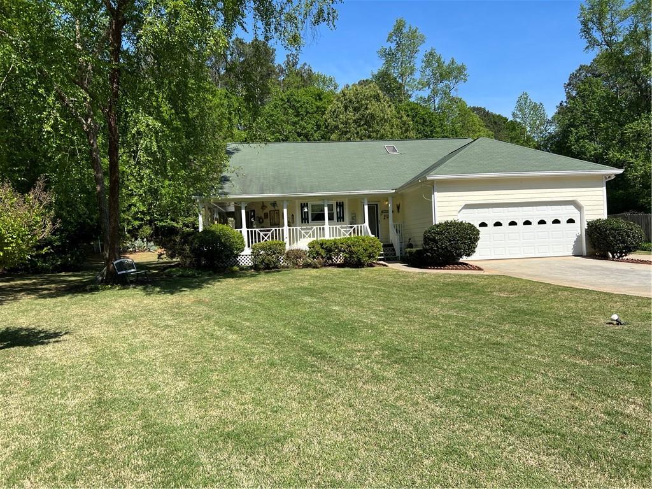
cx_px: 326
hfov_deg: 67.3
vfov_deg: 53.1
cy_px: 244
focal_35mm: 26
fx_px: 490
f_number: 1.5
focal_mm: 5.7
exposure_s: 1/3571
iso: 50
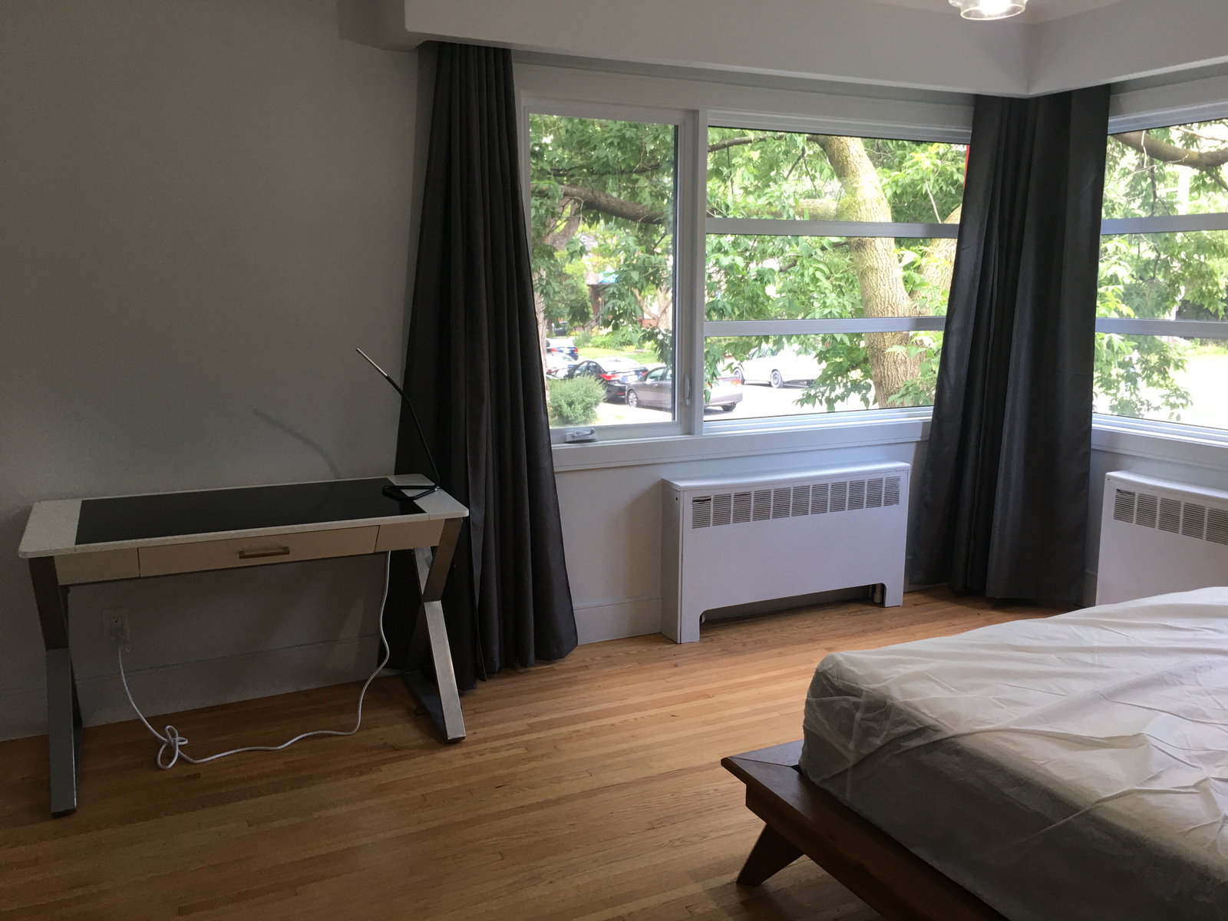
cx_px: 614
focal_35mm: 29
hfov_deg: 61.7
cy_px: 460
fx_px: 1029
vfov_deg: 48.2
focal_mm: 4.15
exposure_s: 1/15
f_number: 2.2
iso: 25
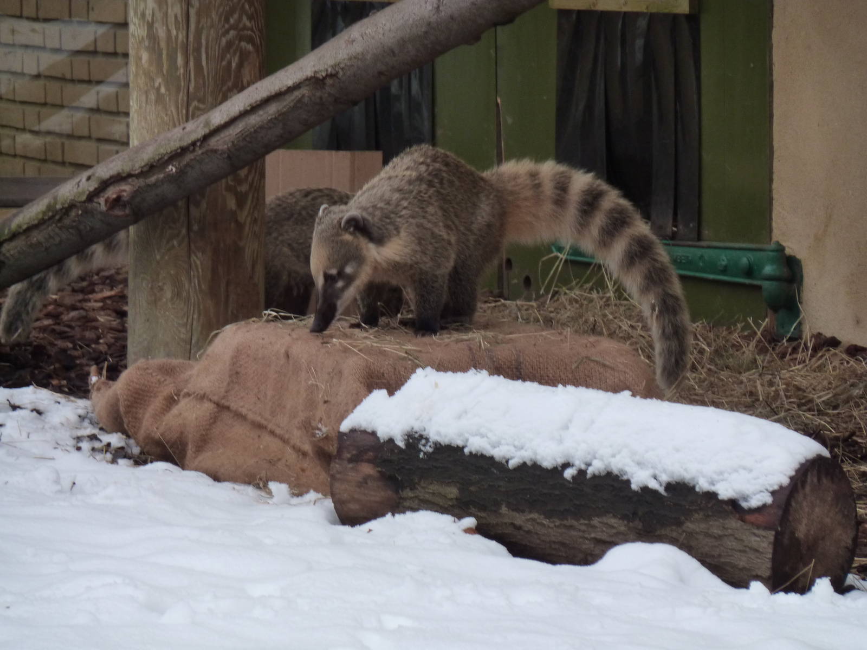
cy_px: 325
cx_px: 434
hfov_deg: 8.8
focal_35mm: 225
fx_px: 5635
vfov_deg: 6.6
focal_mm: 37
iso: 200
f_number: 4.6
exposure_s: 1/80
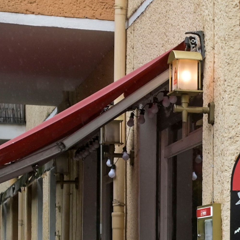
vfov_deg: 10.9
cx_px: 457
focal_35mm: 159
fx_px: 1247
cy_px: 207
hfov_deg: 10.3
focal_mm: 31
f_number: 2.8
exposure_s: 1/640
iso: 400
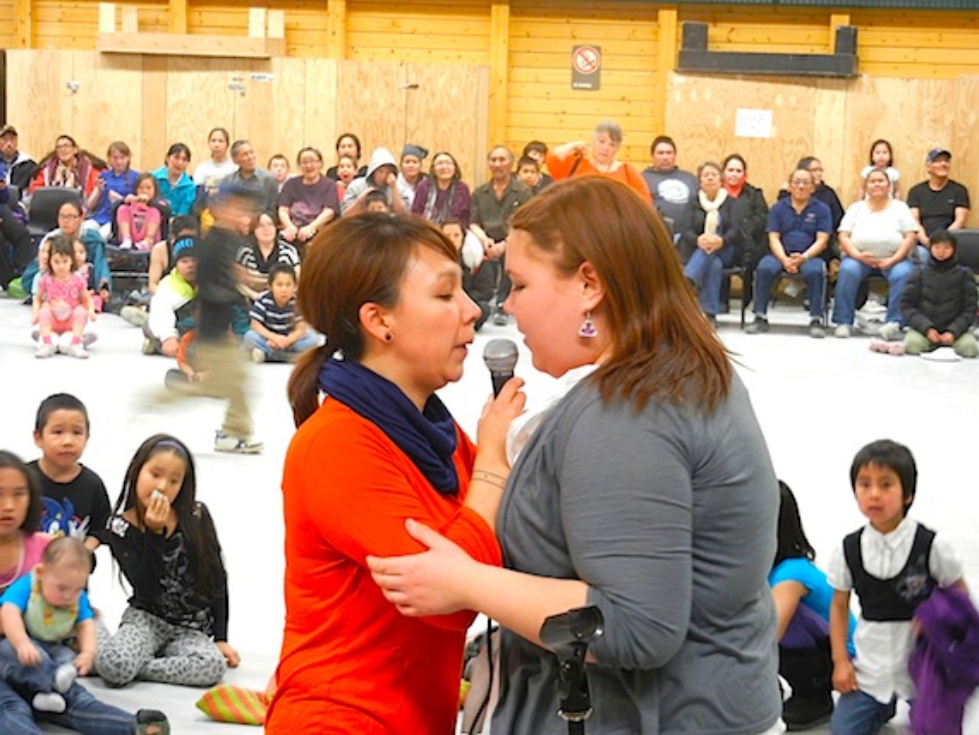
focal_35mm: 89
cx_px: 490
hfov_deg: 22.0
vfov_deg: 16.6
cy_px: 368
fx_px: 2518
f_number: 4.4
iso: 400
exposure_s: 1/12.5
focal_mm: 16
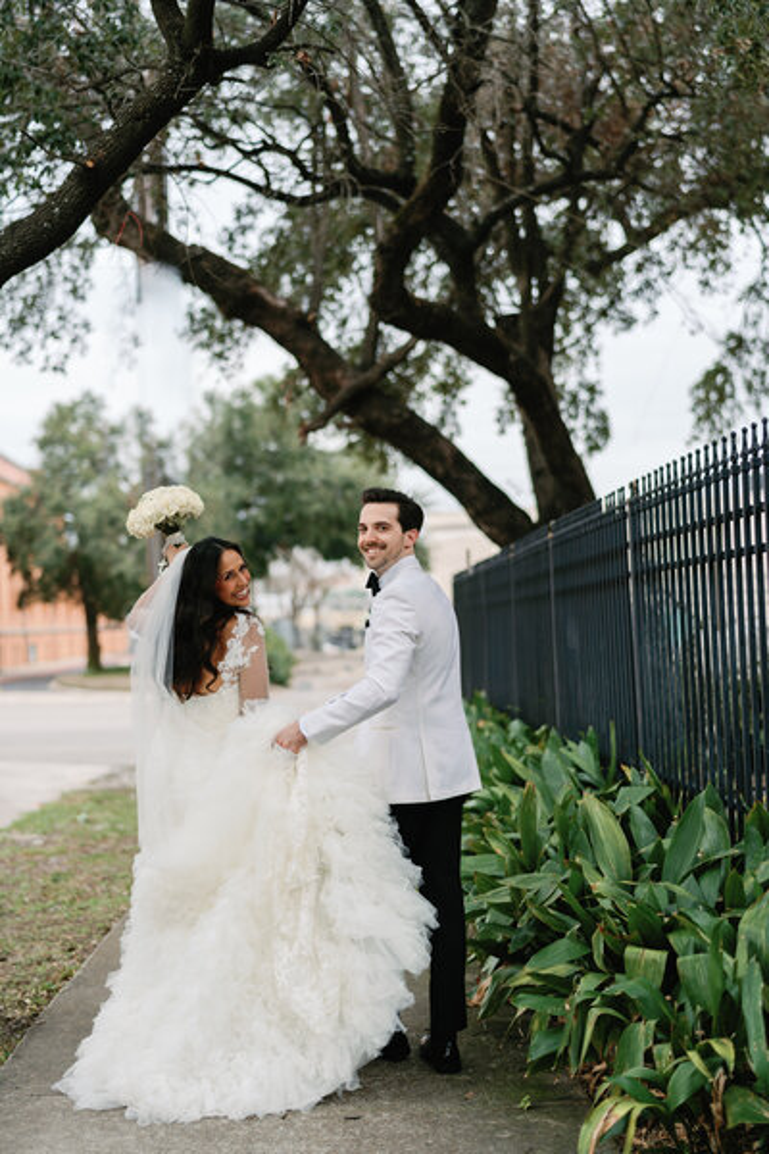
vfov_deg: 39.6
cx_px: 384
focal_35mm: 50
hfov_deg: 27.0
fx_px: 1602
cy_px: 577
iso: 400
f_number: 1.6
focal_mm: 50
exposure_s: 1/1000
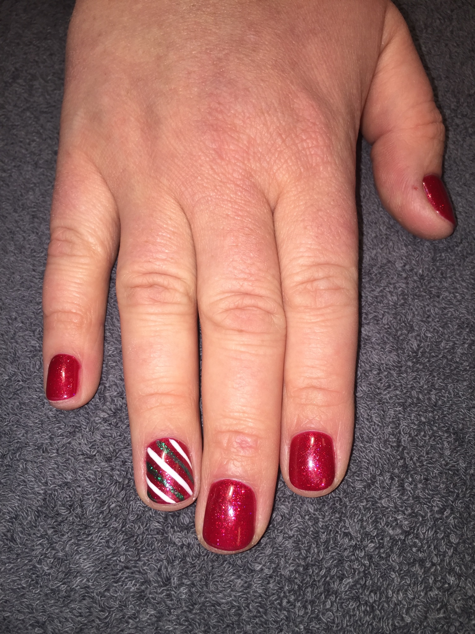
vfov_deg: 61.7
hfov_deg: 48.2
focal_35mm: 29
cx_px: 238
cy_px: 317
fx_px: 531
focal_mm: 4.15
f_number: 2.2
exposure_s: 1/110
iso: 32
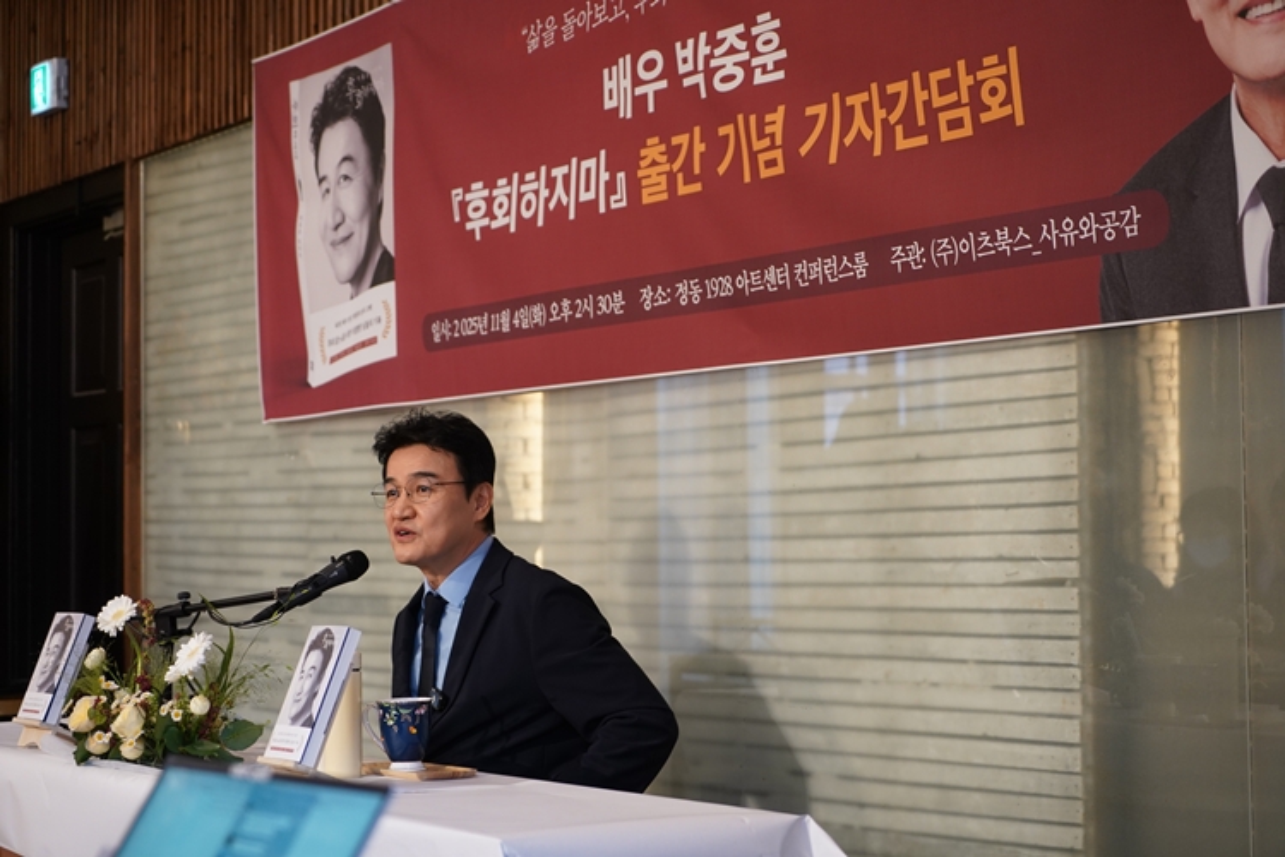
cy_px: 428
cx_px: 642
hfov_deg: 28.8
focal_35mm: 70
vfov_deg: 19.5
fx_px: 2498
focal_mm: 70
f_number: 4
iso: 1250
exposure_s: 1/50
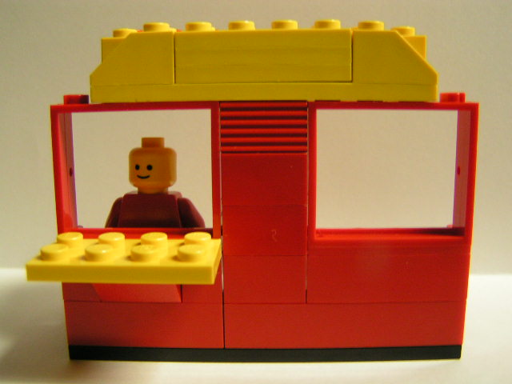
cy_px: 192
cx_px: 256
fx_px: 562
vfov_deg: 37.7
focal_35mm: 38
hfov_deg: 49.0
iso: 200
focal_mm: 5.8
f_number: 2.8
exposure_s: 1/13
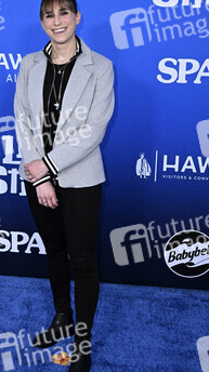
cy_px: 186
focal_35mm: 56
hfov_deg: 21.3
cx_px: 67
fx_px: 553
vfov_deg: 37.2
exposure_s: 1/200
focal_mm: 46
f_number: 6.3
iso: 1600
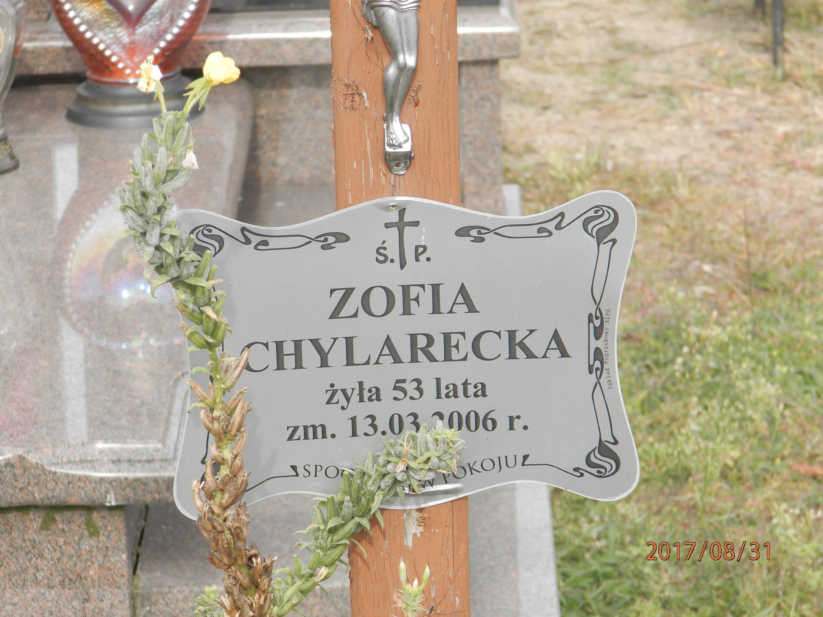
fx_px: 4280
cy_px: 308
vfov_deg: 8.2
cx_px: 412
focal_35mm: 180
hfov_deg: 11.0
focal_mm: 32.1
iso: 80
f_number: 5.1
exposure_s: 1/125
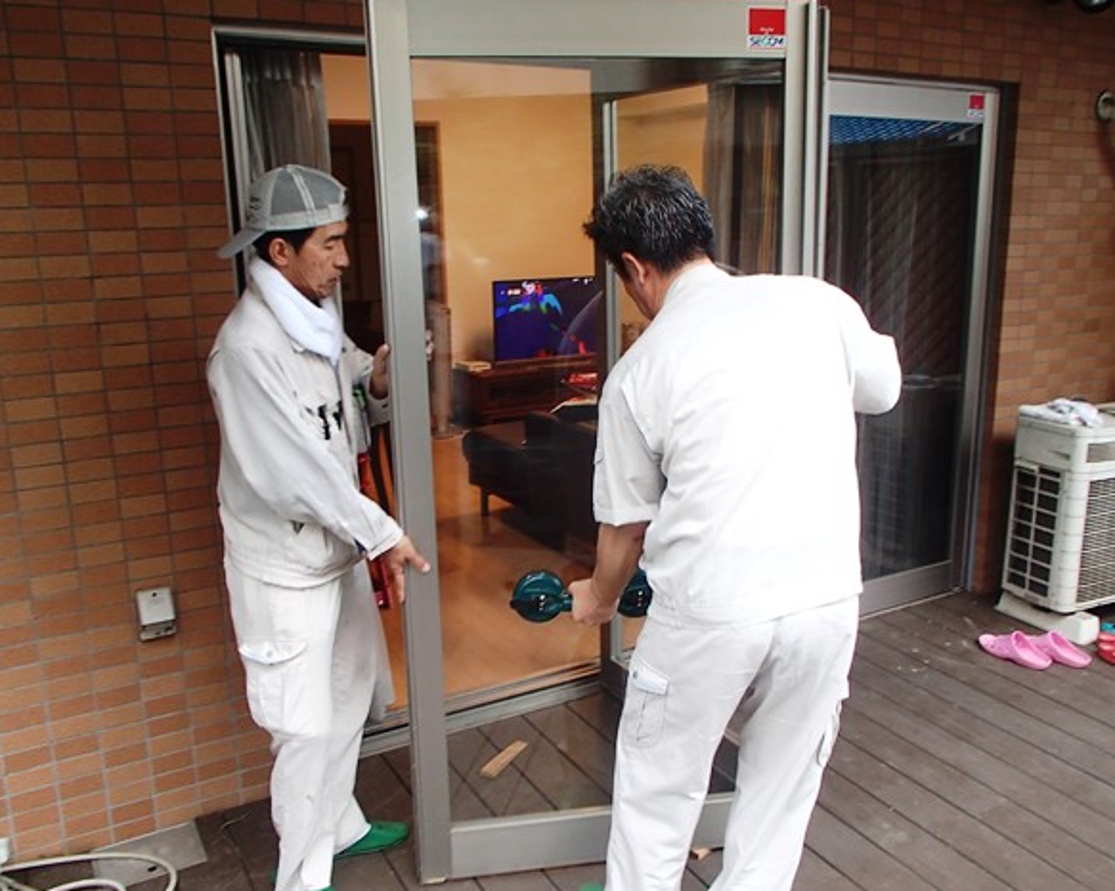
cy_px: 455
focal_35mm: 30
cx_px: 591
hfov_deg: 58.7
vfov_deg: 48.5
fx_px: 990
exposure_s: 1/30
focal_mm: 5
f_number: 3.9
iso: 250
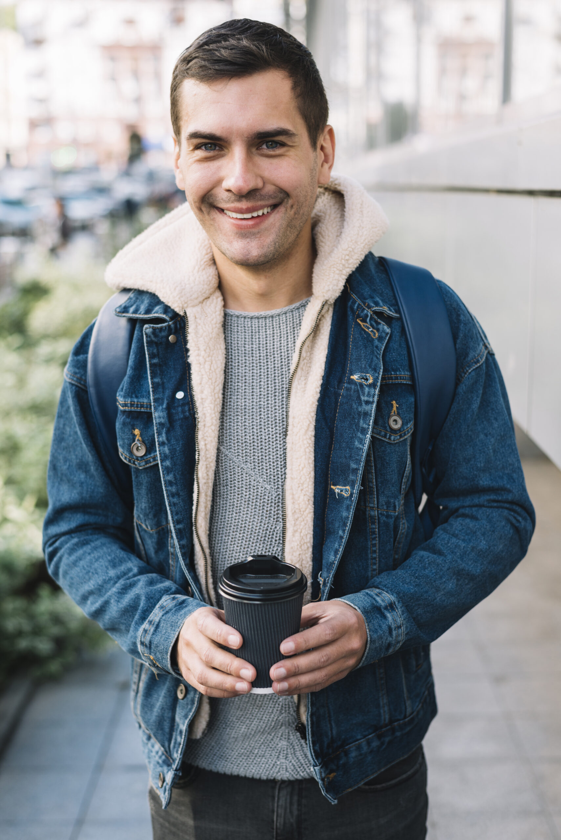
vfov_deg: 39.6
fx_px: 1168
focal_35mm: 50
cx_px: 280
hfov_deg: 27.0
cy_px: 420
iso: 250
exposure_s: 1/125
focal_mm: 50
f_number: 2.8
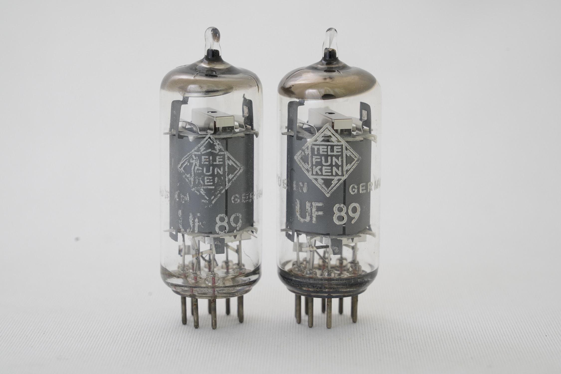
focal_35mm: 105
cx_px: 280
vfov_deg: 13.0
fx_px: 1636
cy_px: 187
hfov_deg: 19.5
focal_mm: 105
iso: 800
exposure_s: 1/6
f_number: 11
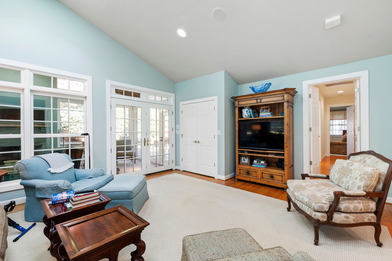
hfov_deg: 100.4
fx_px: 163
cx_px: 196
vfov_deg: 77.3
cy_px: 130
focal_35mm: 15
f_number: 8
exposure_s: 1/1.67
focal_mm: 10
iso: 100
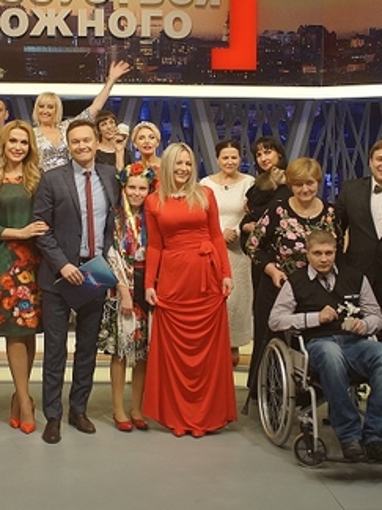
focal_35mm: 64
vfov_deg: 30.2
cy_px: 203
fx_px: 942
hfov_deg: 22.8
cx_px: 119
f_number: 4
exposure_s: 1/100
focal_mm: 24
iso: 800
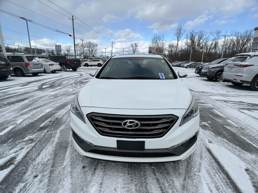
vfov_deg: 53.1
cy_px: 96
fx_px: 194
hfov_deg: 67.3
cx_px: 129
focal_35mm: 26
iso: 50
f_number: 1.5
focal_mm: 5.7
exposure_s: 1/3831
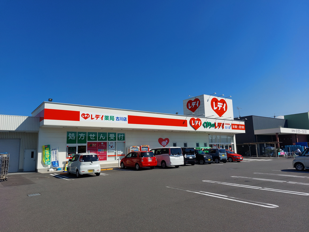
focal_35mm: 24
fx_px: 214
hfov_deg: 71.6
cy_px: 116
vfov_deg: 56.8
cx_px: 154
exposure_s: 1/2172
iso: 25
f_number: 1.8
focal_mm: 5.23
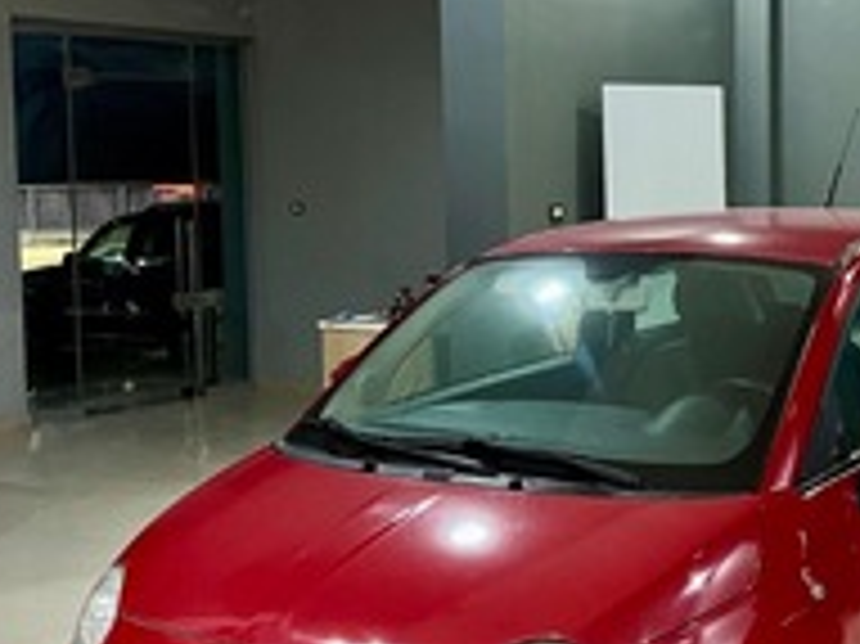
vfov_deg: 29.6
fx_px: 1217
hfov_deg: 38.4
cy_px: 284
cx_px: 594
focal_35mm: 49
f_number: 1.5
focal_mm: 5.7
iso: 640
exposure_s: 1/33
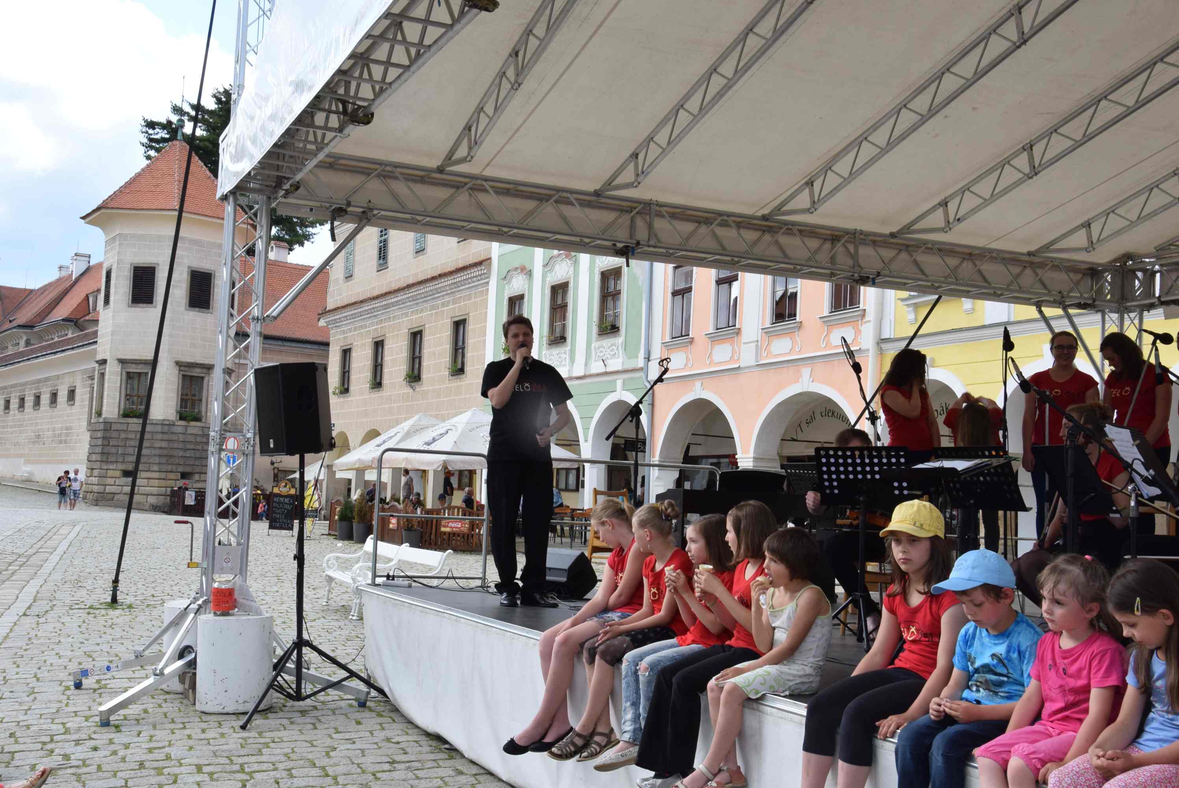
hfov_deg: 46.4
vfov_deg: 31.9
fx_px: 1377
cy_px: 394
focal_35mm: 42
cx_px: 590
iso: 400
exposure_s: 1/100
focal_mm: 28
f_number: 14
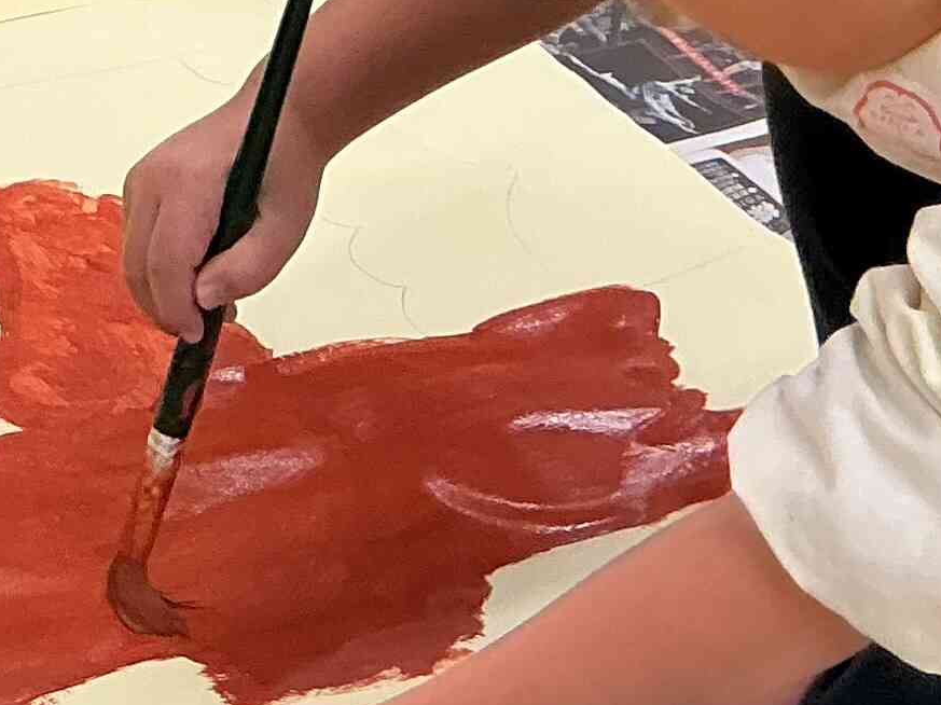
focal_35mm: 134
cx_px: -495
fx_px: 3641
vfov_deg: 10.9
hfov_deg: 13.8
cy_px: -151
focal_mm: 3
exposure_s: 1/120
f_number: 1.8
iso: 50
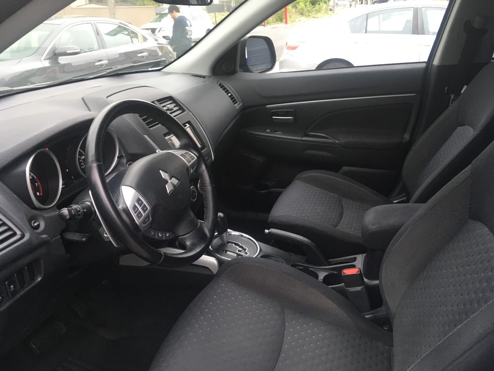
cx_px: 247
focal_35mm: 29
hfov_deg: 61.7
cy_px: 186
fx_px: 414
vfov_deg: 48.2
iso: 40
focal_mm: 4.15
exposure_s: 1/30
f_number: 2.2
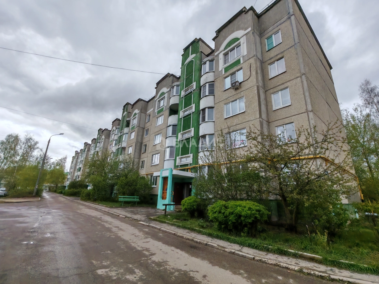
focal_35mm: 16
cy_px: 142
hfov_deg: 94.5
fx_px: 175
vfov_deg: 78.1
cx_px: 190
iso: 50
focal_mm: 1.96
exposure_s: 1/760
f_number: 2.2
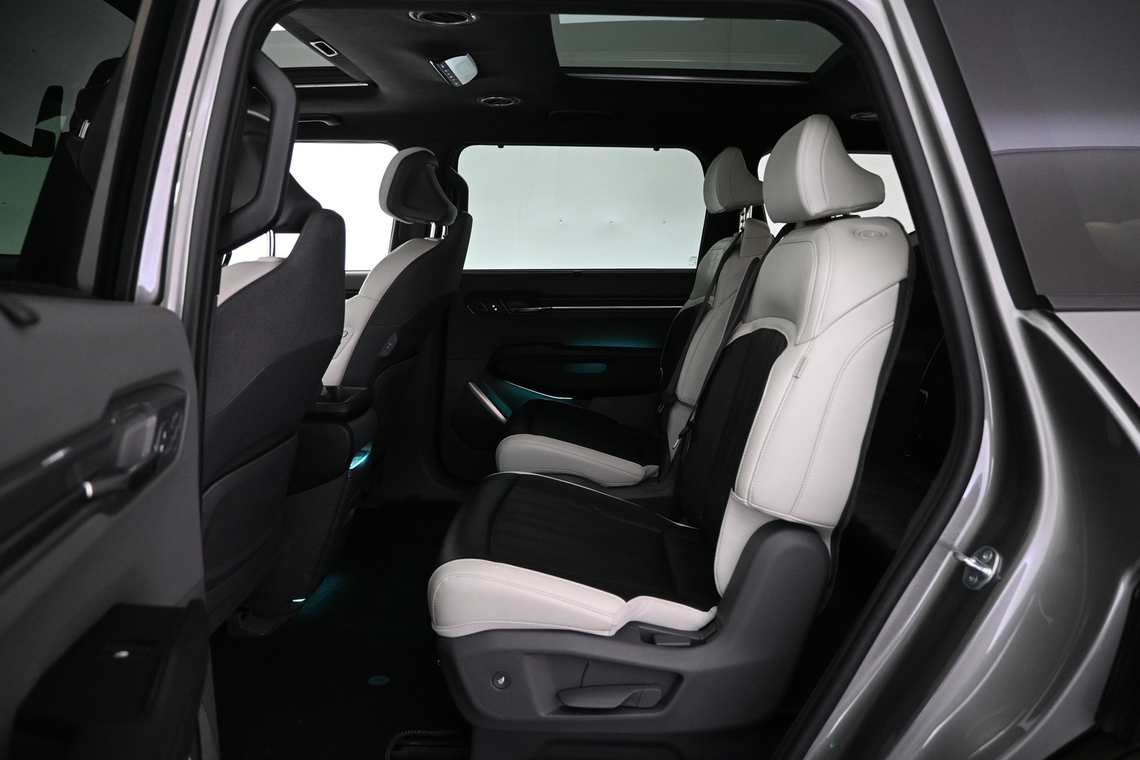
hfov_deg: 73.7
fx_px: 760
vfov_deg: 53.1
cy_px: 380
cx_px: 570
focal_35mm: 24
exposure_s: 1/40
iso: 1600
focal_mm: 16
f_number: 3.5
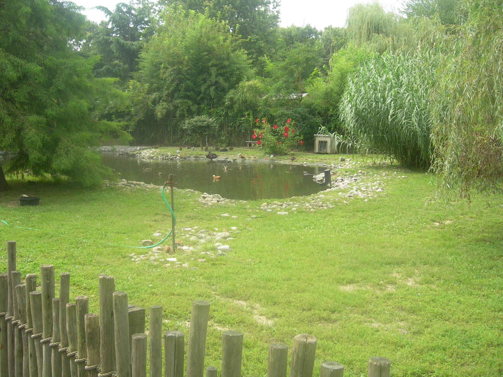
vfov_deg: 37.7
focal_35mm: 38
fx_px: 552
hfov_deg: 49.0
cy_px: 188
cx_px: 252
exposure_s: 1/270
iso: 50
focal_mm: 7.8
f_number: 2.8
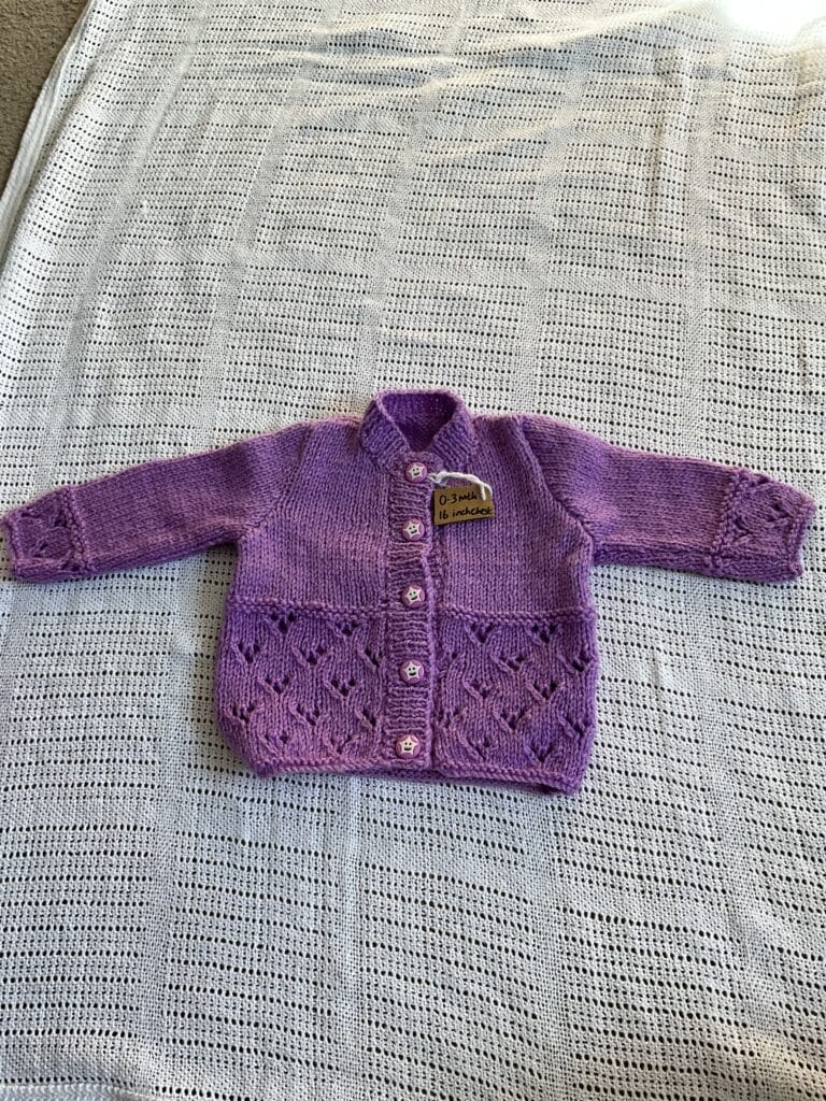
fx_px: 923
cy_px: 550
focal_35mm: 29
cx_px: 413
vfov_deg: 61.7
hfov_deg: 48.2
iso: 25
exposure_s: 1/122
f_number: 1.8
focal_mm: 3
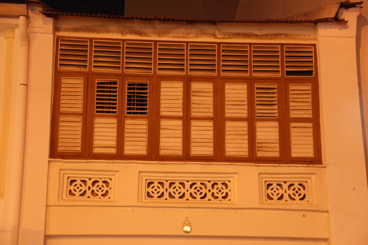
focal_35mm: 75
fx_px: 766
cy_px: 122
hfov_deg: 27.0
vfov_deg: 18.2
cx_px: 184
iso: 1600
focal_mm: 50
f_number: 5
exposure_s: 1/2
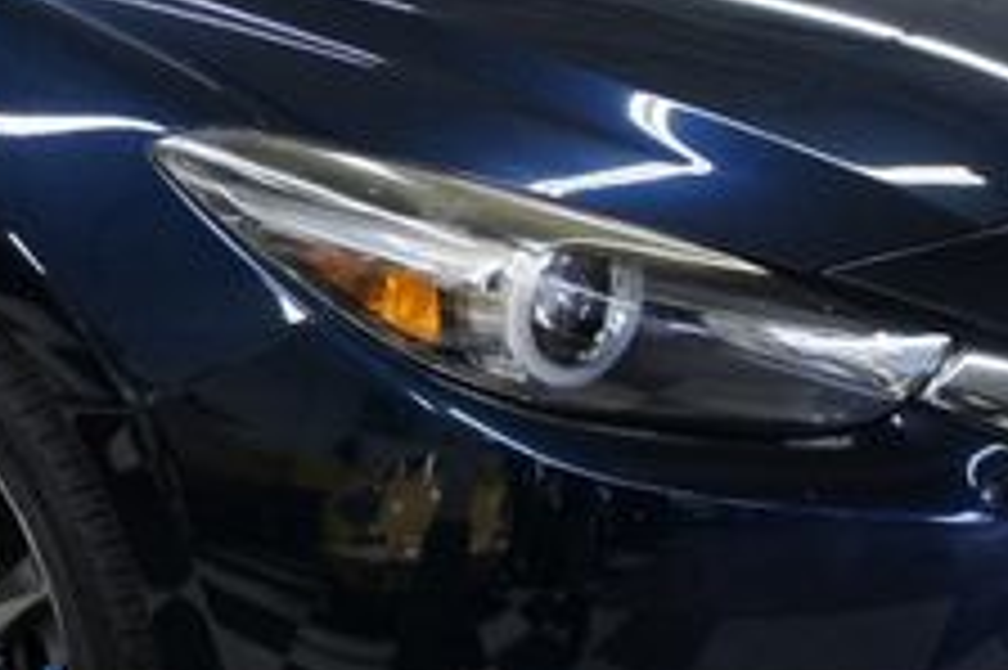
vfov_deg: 17.6
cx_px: 225
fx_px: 2154
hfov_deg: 25.9
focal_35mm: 77
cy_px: 184
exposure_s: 1/30
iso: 250
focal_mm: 18
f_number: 3.5
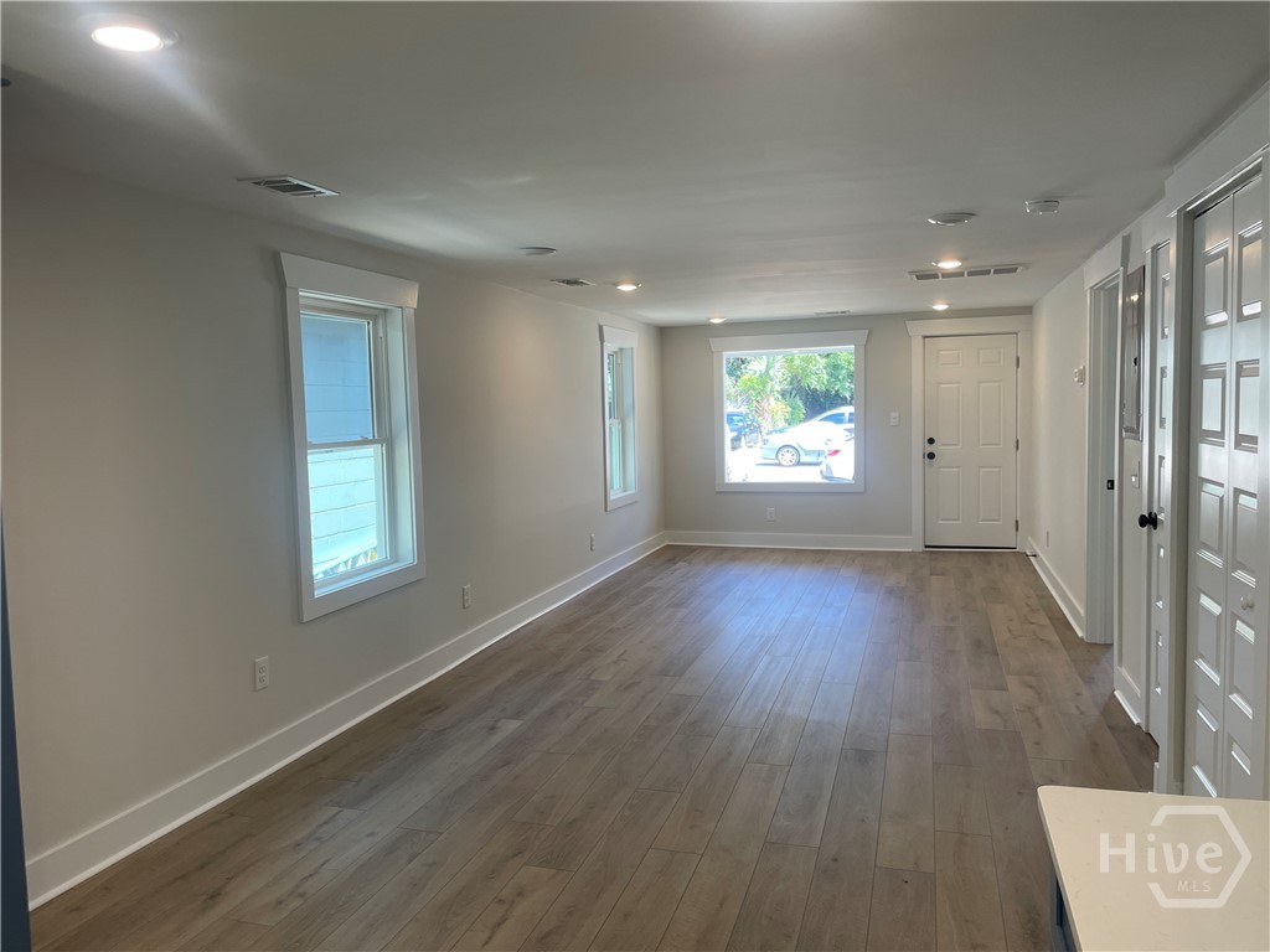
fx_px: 954
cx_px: 635
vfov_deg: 53.1
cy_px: 476
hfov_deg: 67.3
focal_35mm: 26
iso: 50
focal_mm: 4.2
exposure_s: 1/120
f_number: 1.6
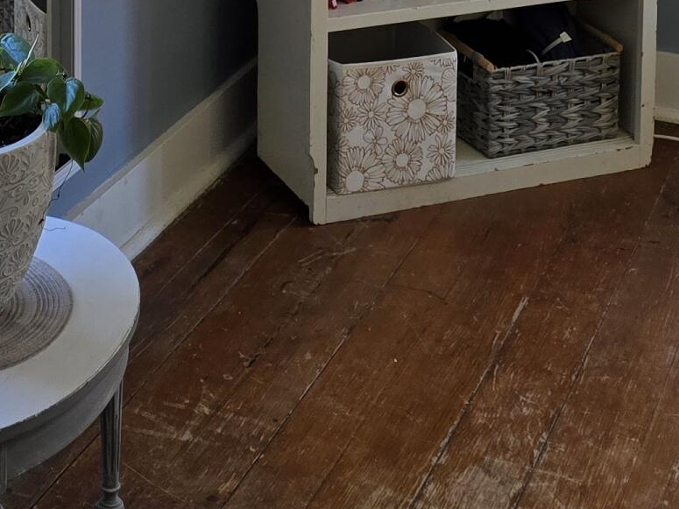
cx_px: 116
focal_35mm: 89
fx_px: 1745
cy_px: -435
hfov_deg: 21.7
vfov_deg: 14.4
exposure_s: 1/180
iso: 80
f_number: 1.7
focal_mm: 6.3
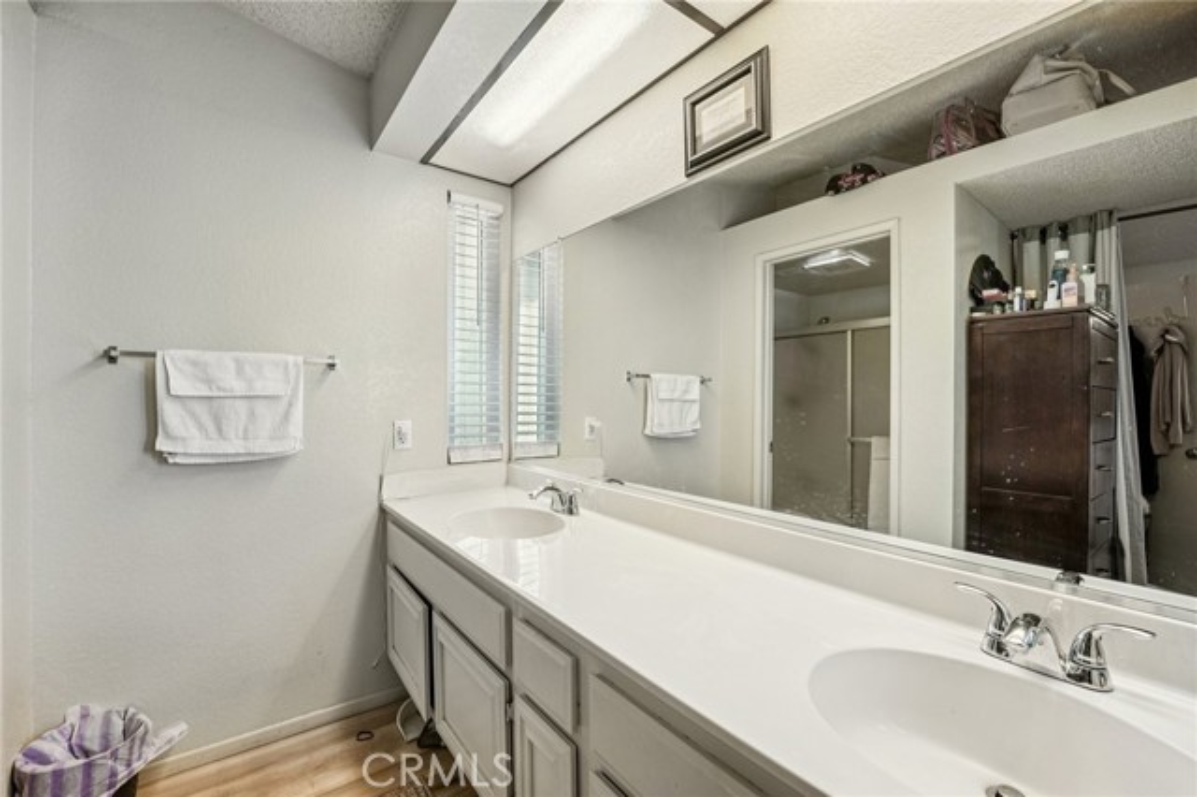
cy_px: 398
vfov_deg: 81.1
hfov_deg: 104.3
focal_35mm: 14
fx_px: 465
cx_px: 598
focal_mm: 14
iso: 400
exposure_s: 1/40
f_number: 8
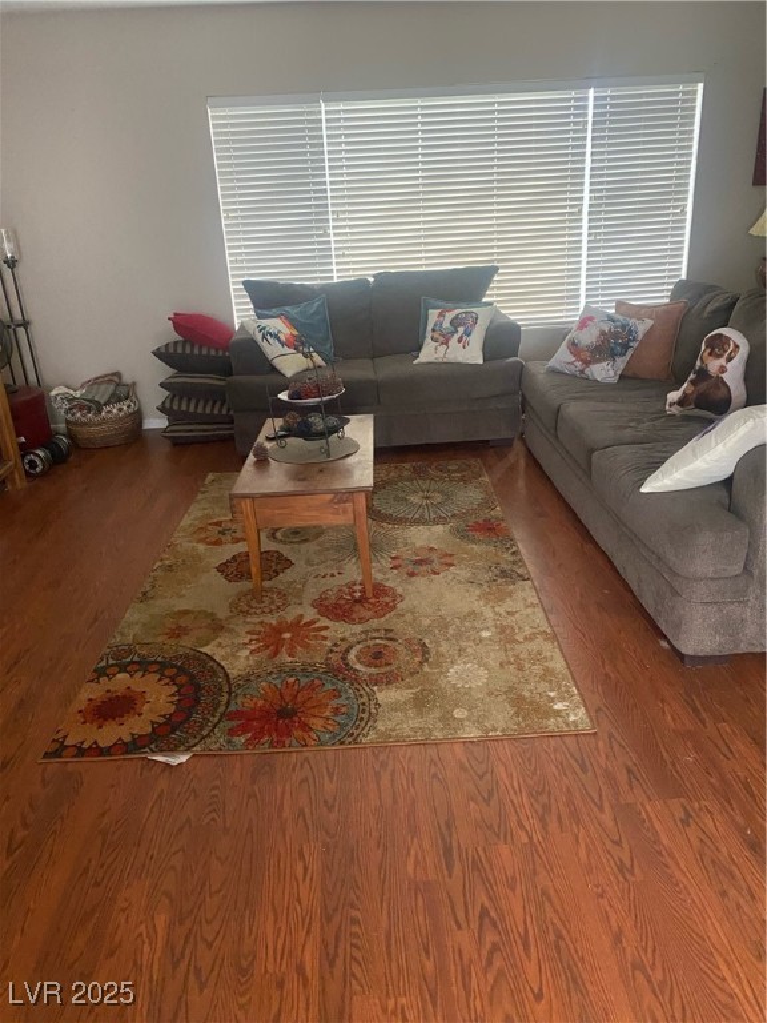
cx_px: 384
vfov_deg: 67.3
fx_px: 768
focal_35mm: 26
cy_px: 512
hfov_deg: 53.1
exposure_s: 1/60
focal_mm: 4.25
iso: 500
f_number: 1.8
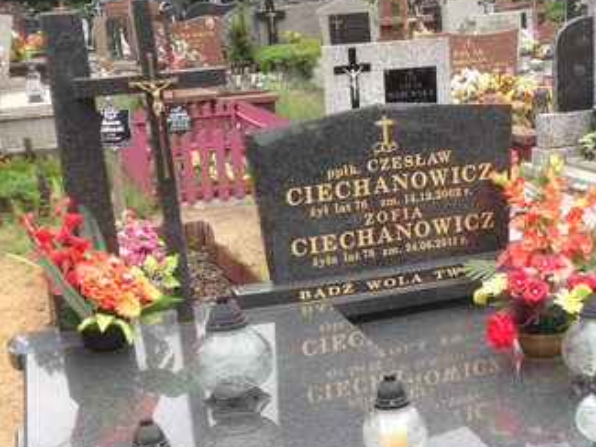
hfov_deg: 29.6
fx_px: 1120
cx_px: 407
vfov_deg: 22.3
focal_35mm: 65
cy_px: 354
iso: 50
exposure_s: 1/471
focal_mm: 4.12
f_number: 2.4
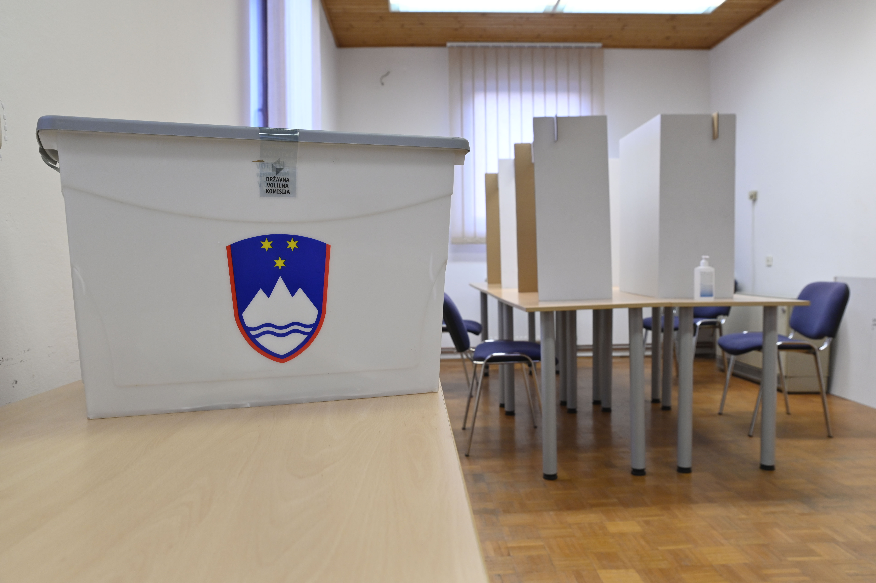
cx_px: 438
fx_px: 705
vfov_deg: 44.9
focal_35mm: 29
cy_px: 292
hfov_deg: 63.7
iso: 1600
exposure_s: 1/100
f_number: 5.6
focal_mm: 29
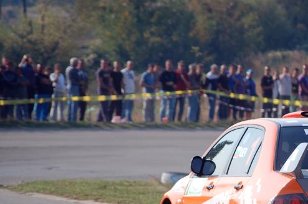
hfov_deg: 4.9
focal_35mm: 420
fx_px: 3589
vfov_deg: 3.3
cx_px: 264
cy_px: 201
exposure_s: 1/1000
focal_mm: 135
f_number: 5
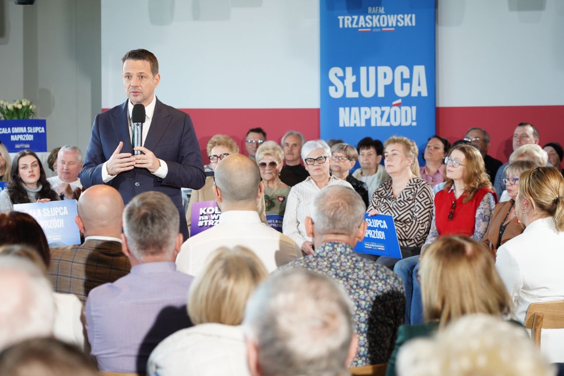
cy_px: 188
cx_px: 282
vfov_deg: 13.0
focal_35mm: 105
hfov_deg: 19.5
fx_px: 1645
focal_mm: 105
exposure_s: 1/100
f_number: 5.6
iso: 1250
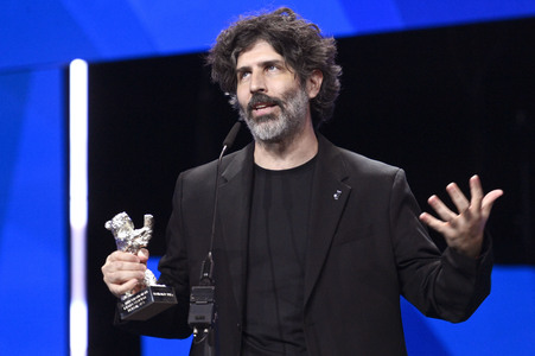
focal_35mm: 270
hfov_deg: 7.6
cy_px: 178
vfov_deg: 5.1
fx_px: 4009
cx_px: 268
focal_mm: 270
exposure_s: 1/200
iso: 10000
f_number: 5.6
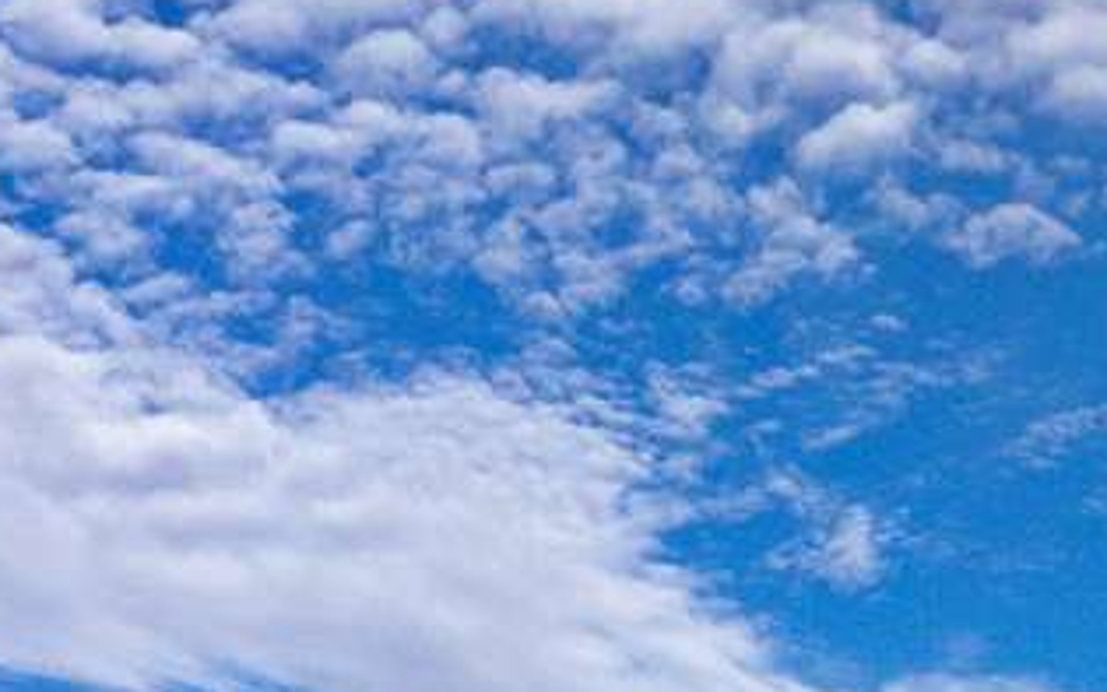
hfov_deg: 12.4
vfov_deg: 7.1
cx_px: 1982
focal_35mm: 155
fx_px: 4677
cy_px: 2420
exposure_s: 1/500
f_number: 2.8
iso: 200
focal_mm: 12.29
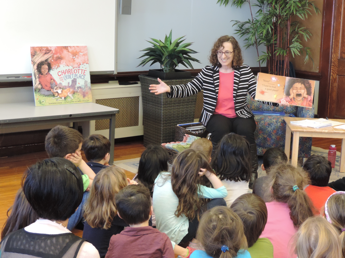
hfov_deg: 32.2
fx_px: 598
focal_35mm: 60
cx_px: 172
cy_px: 129
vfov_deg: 24.4
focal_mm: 10.7
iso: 800
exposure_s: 1/30
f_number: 3.7
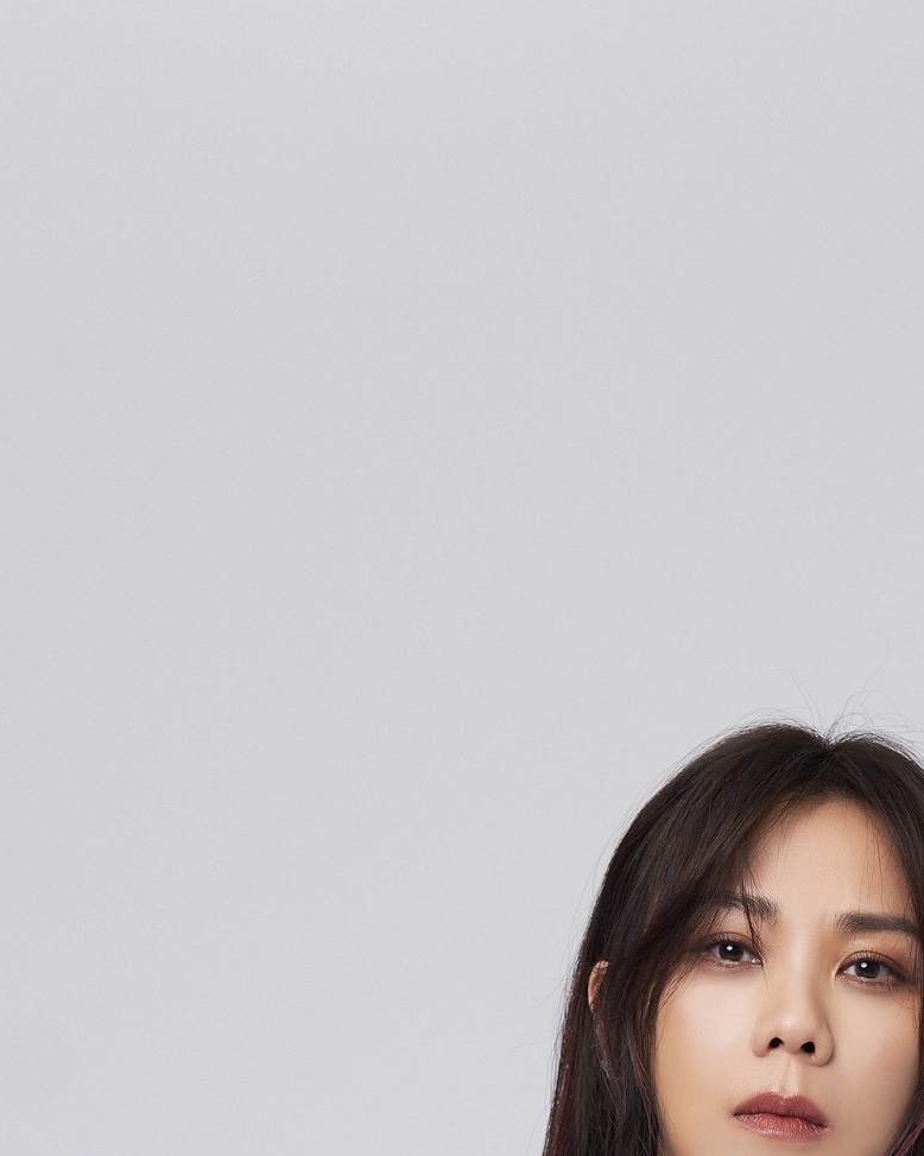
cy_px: 1564
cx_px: 778
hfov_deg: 14.4
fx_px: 3625
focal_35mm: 106
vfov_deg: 16.9
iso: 200
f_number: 5.6
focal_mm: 41
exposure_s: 1/125
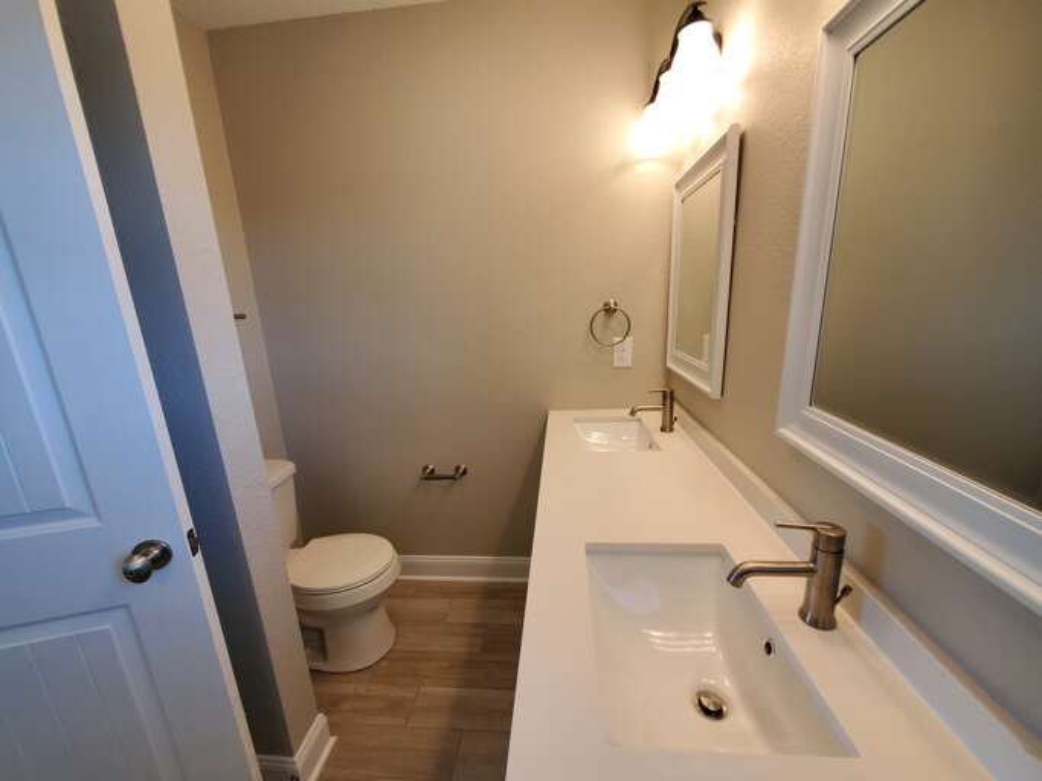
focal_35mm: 13
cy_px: 390
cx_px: 521
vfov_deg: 89.9
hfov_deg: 106.2
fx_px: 391
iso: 80
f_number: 2.2
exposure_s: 1/59
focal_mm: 1.8
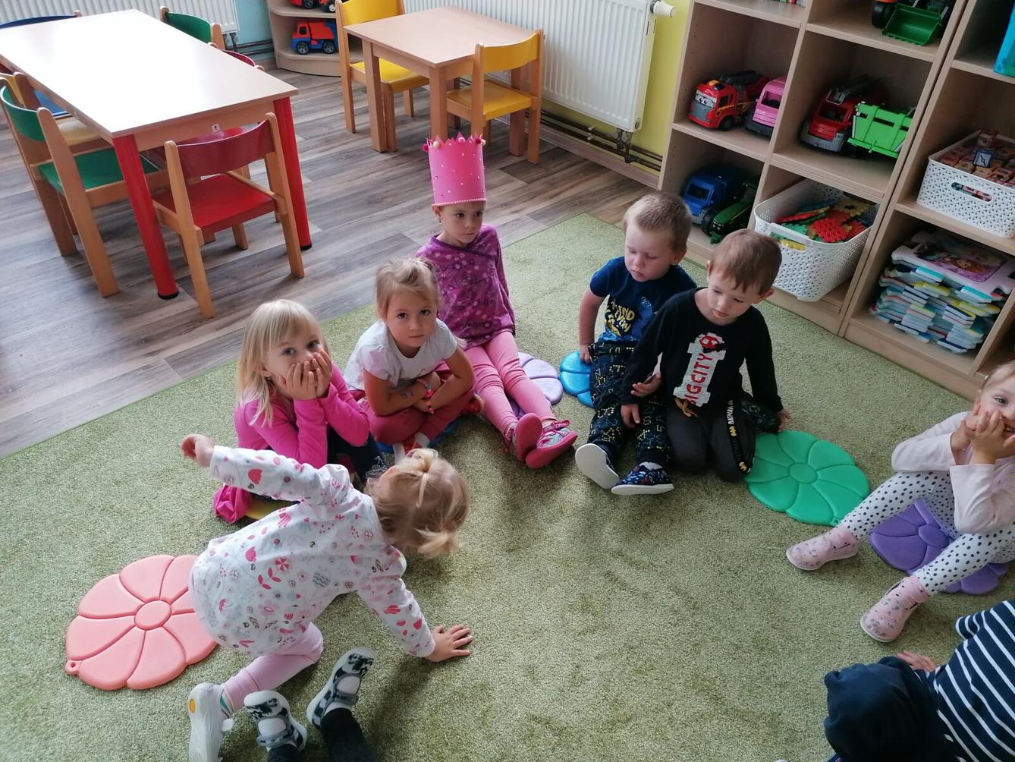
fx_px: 792
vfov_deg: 51.4
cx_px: 508
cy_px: 381
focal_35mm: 27
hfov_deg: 65.3
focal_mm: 4.75
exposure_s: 1/100
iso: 200
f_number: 1.8
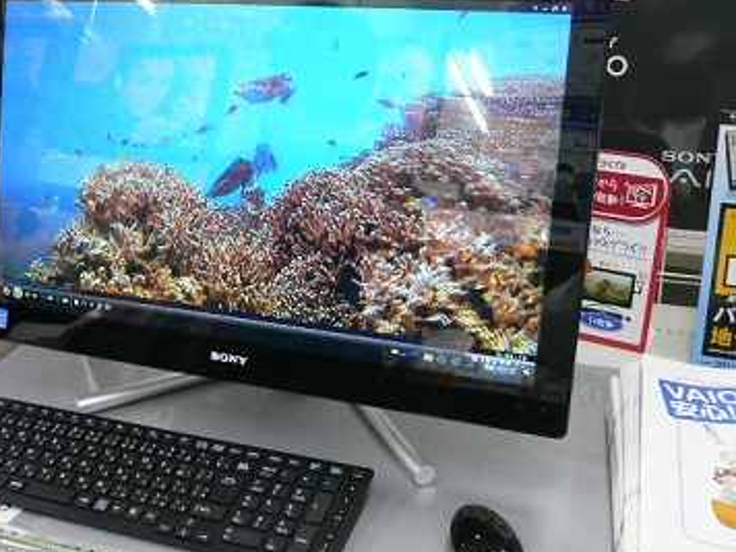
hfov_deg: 42.8
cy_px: 246
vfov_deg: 32.8
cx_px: 306
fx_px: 936
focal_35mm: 44
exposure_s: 1/20
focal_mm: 5.8
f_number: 2.8
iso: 100
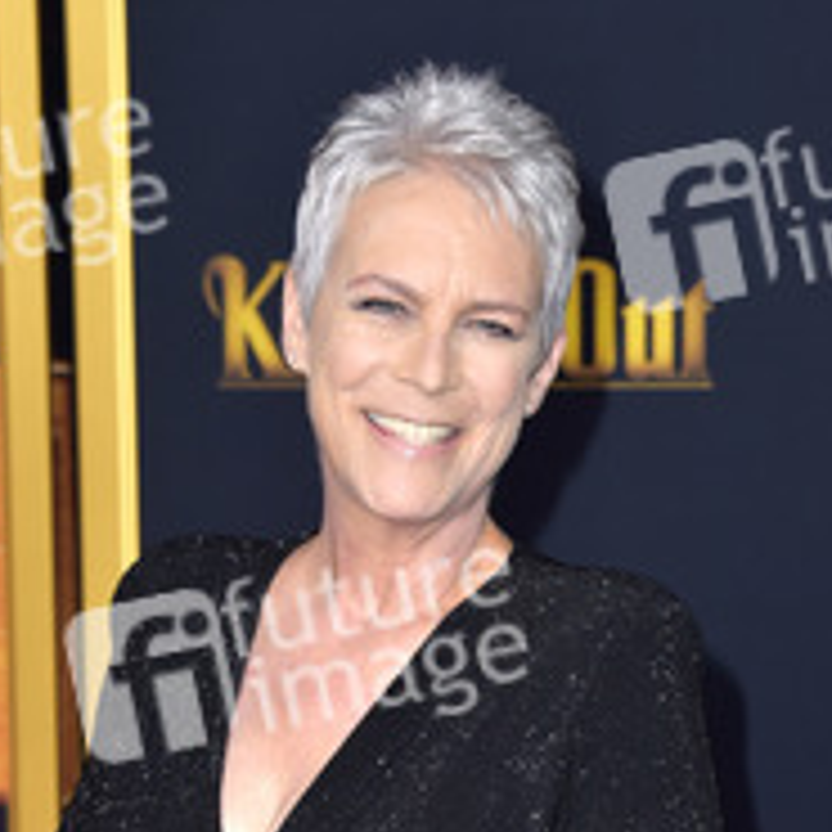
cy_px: 881
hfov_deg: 11.2
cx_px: 429
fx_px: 4242
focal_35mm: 156
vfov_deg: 11.1
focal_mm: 85
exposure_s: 1/250
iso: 500
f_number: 7.1
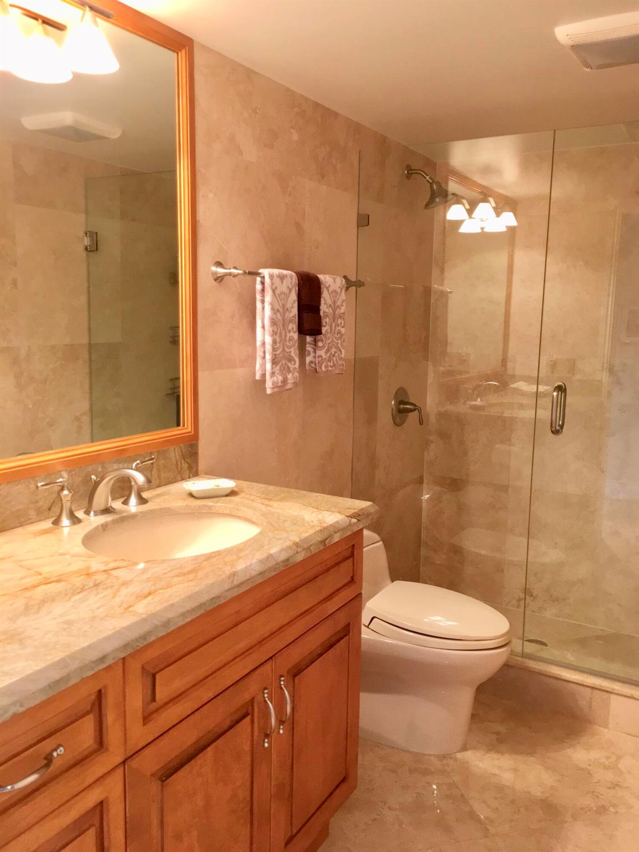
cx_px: 320
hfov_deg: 48.2
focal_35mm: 29
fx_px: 714
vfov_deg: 61.7
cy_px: 426
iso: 100
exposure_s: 1/30
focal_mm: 4.15
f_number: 2.2
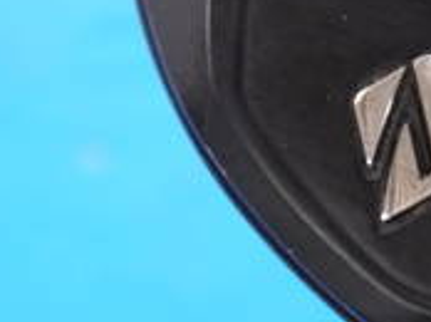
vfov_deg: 4.8
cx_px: 644
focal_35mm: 309
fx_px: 3842
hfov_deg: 6.3
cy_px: 5
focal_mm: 42
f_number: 5.6
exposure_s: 1/60
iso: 800
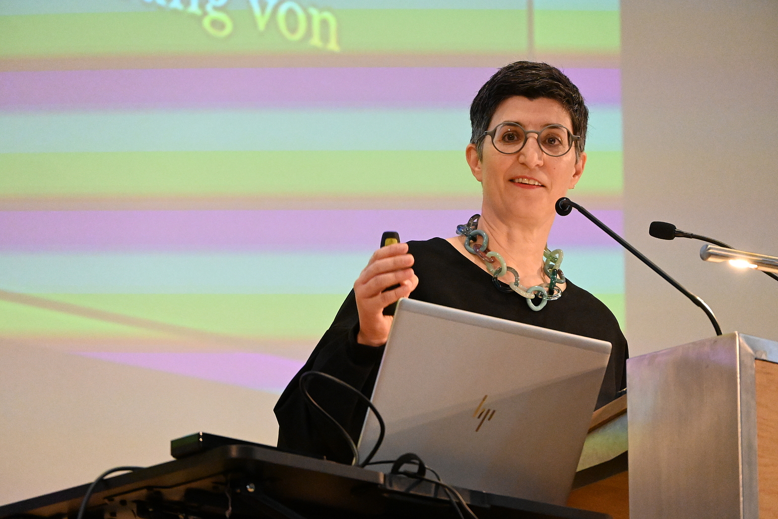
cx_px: 389
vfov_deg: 6.5
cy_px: 260
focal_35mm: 210
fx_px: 4538
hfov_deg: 9.8
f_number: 6.3
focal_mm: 140
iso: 8000
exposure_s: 1/250
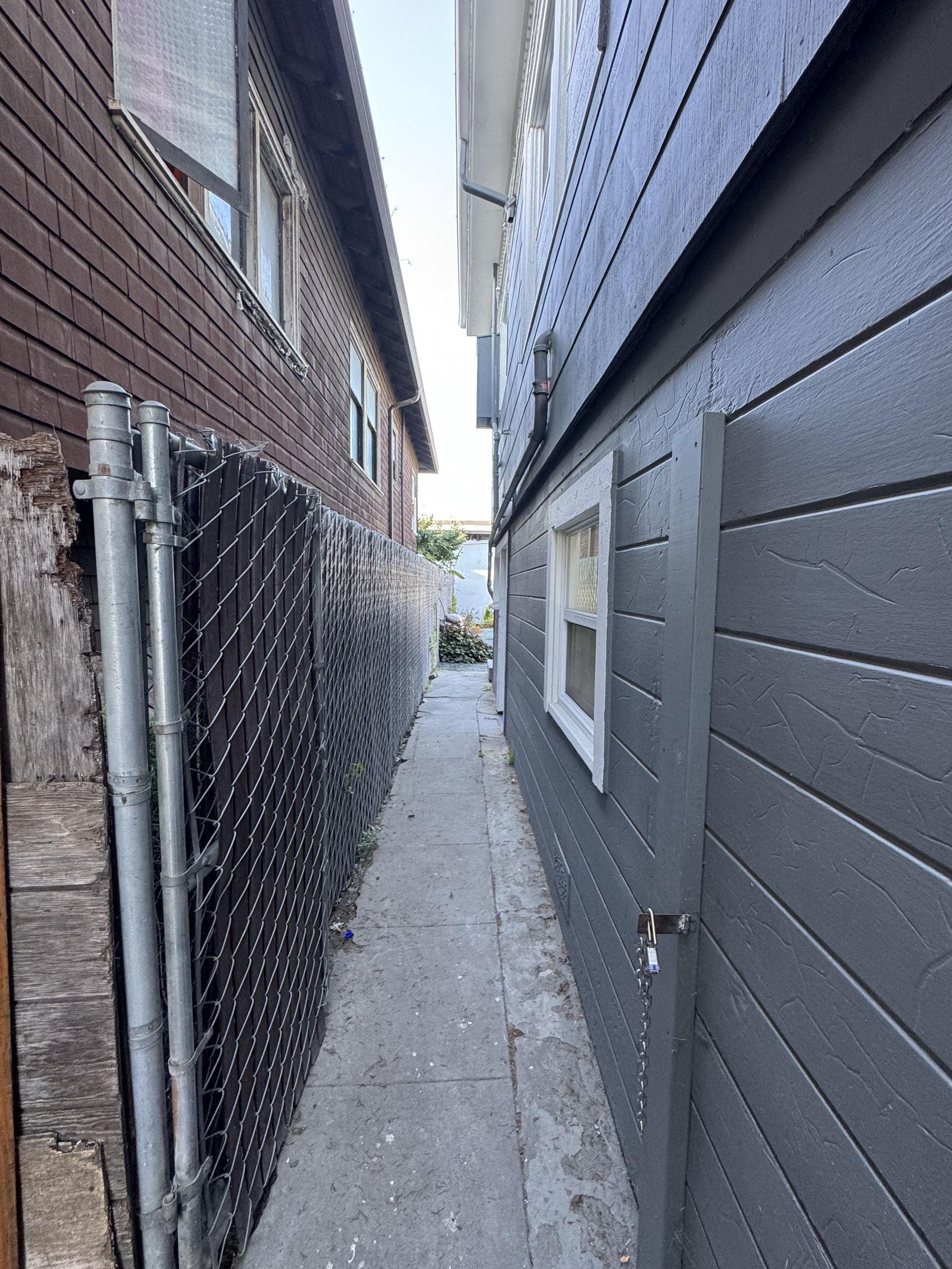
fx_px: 550
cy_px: 635
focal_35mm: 15
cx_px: 483
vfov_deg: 98.2
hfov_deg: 81.8
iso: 160
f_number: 2.2
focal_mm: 2.22
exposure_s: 1/99
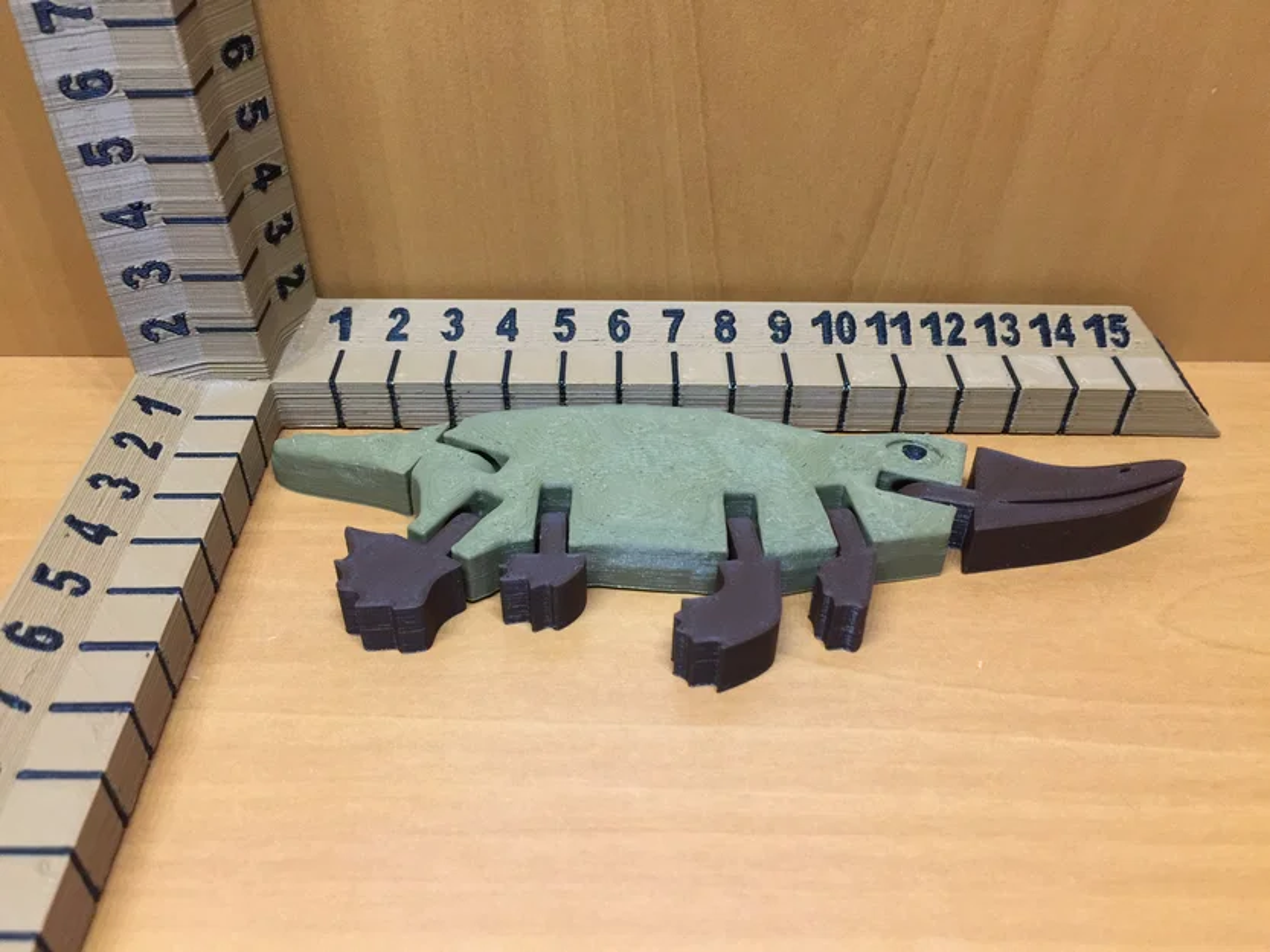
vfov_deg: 48.2
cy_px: 476
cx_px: 635
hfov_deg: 61.7
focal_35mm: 29
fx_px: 1064
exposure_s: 1/15
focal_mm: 4.15
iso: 125
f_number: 2.2
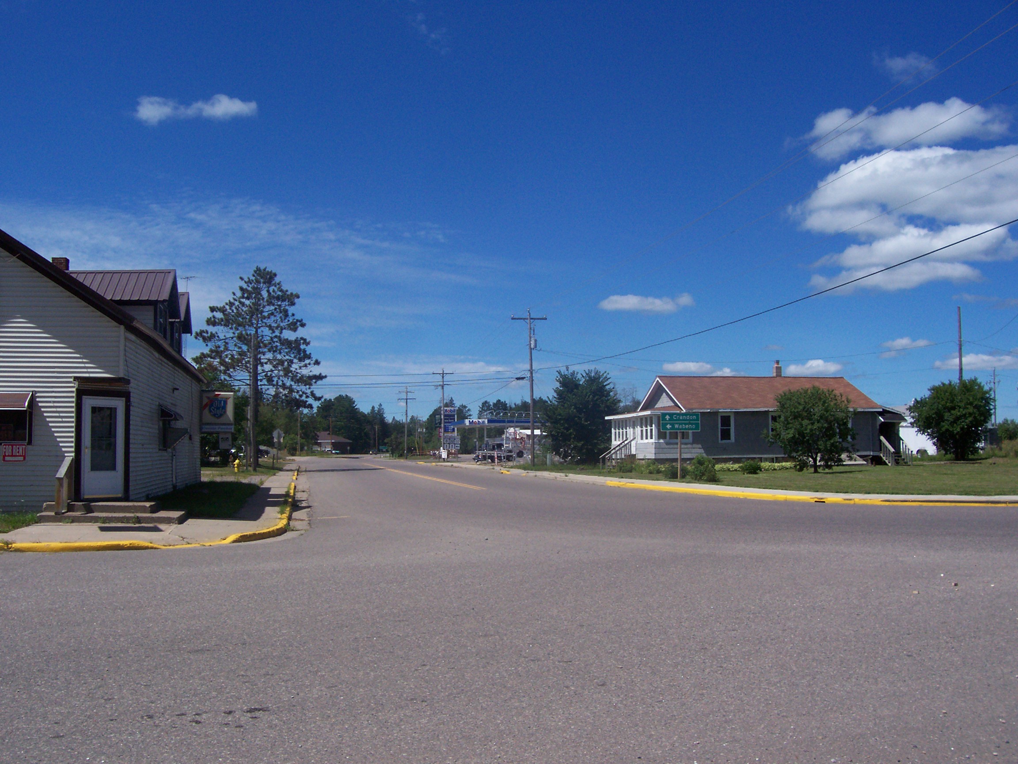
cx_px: 509
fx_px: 1000
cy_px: 382
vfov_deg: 41.8
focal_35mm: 34
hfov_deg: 54.0
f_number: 5.1
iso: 80
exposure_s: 1/740
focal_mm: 5.6
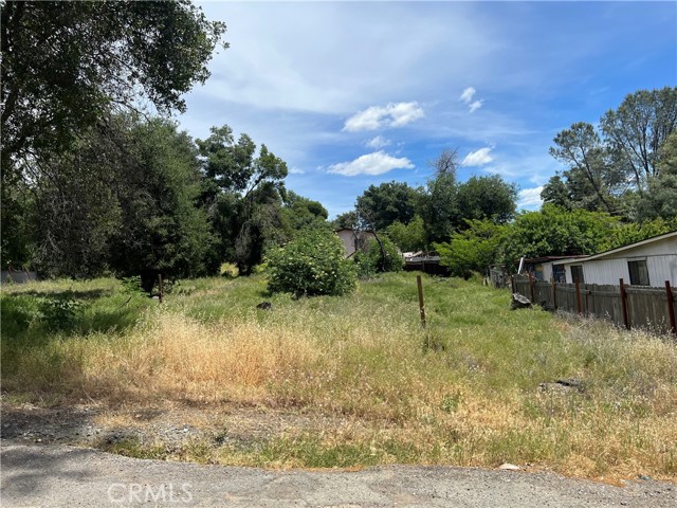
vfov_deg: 53.1
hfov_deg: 67.3
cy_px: 254
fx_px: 508
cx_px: 338
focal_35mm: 26
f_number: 1.6
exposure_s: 1/3623
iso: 50
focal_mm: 5.1
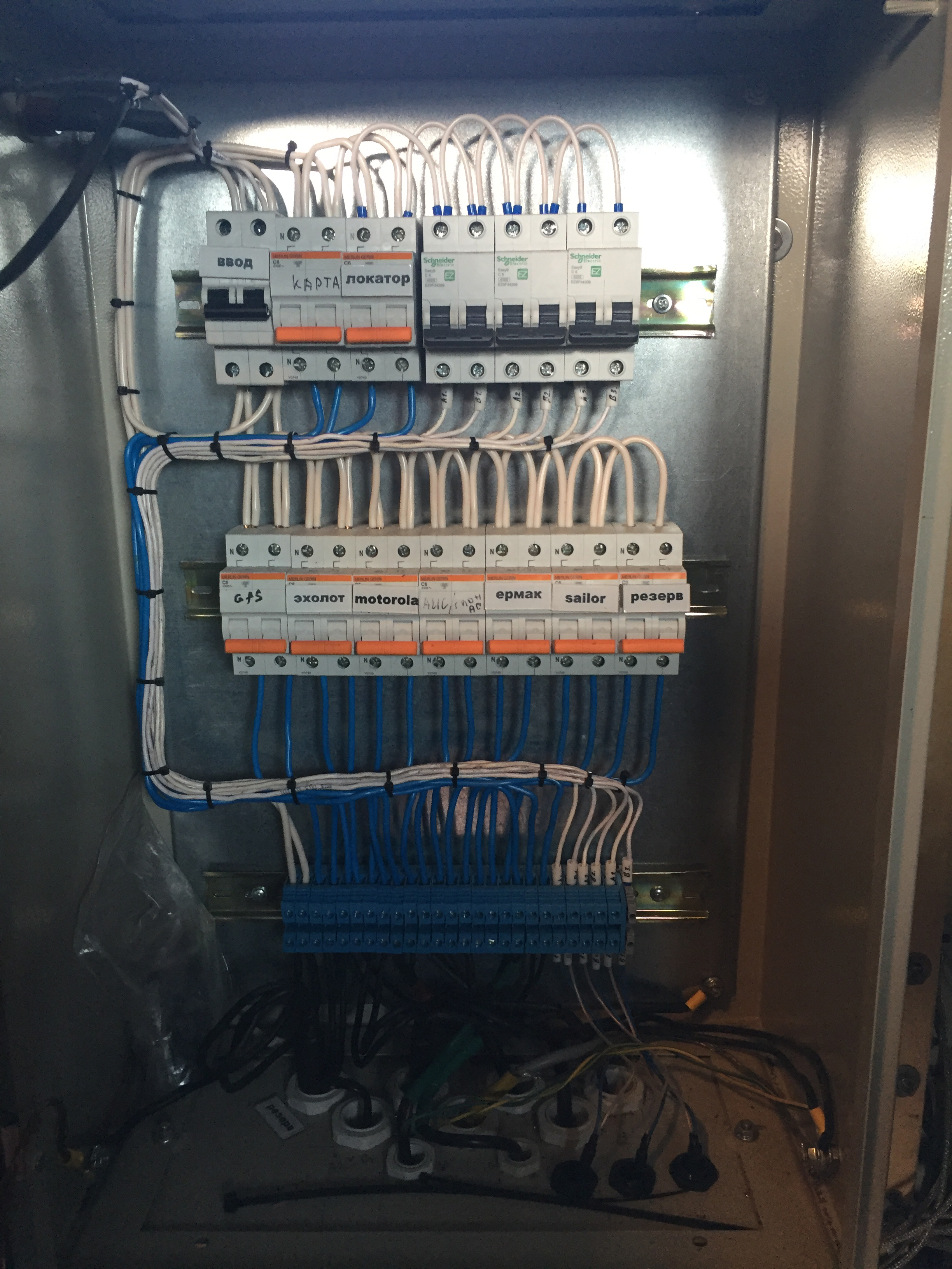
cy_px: 634
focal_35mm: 29
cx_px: 476
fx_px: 1063
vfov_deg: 61.7
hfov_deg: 48.2
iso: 160
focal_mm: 4.15
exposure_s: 1/33
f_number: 2.2
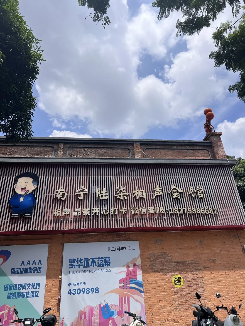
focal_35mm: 26
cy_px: 163
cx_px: 122
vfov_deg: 67.3
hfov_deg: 53.1
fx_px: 245
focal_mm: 5.7
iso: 50
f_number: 1.5
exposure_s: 1/8696
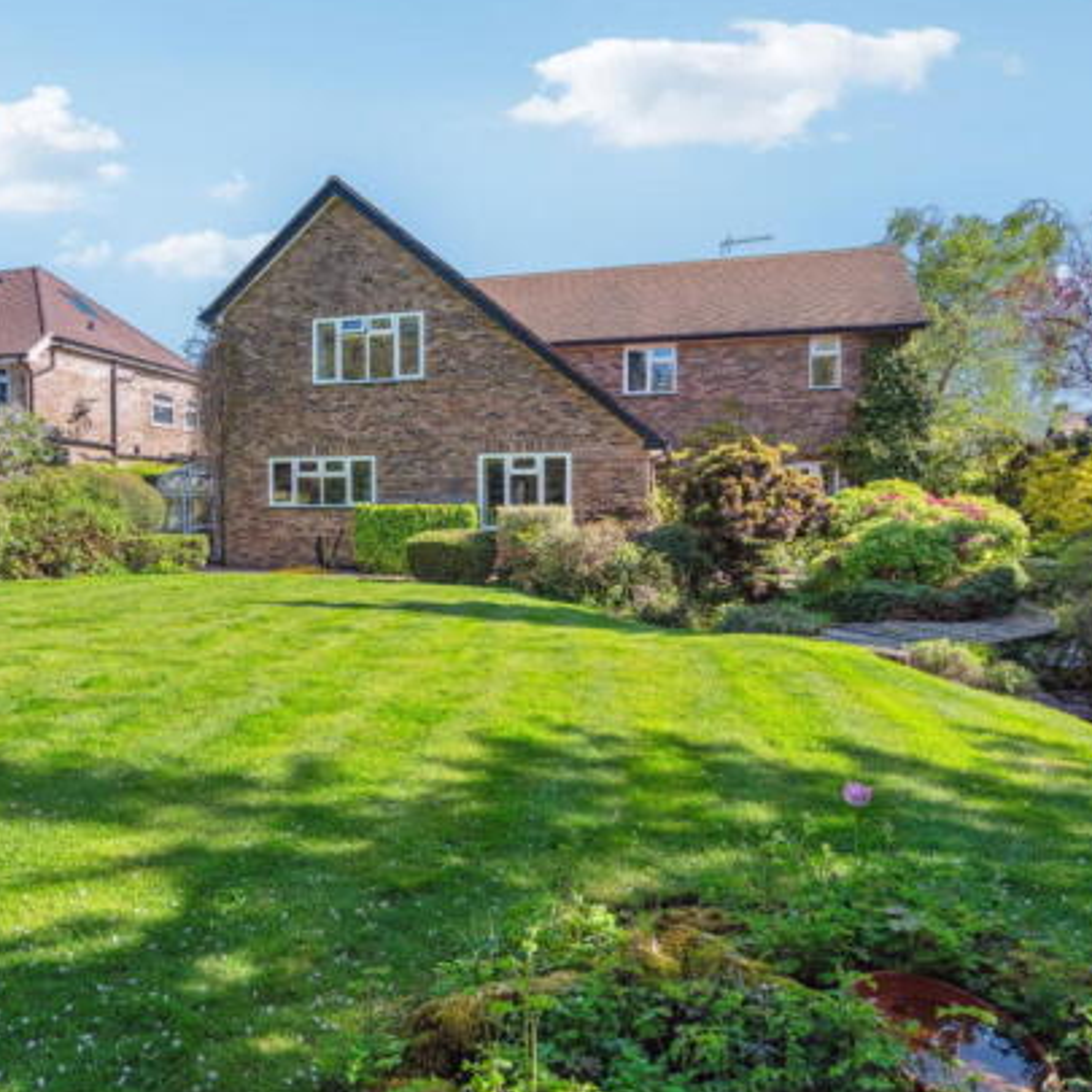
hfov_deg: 69.2
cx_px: 462
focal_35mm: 22
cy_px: 527
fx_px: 785
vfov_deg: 69.6
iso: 640
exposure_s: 1/1250
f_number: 4
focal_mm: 16
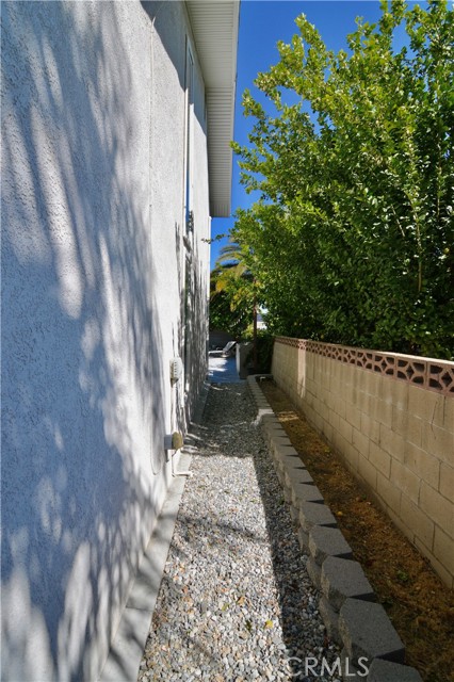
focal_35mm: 16
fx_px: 312
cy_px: 341
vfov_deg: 95.0
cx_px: 227
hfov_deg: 72.0
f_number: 7.1
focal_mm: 11
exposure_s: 1/200
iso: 100
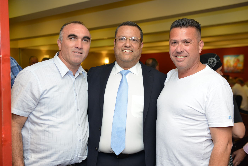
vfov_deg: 29.9
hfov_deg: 43.6
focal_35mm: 45
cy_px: 83
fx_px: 310
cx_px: 124
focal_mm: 45
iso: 1250
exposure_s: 1/160
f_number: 4
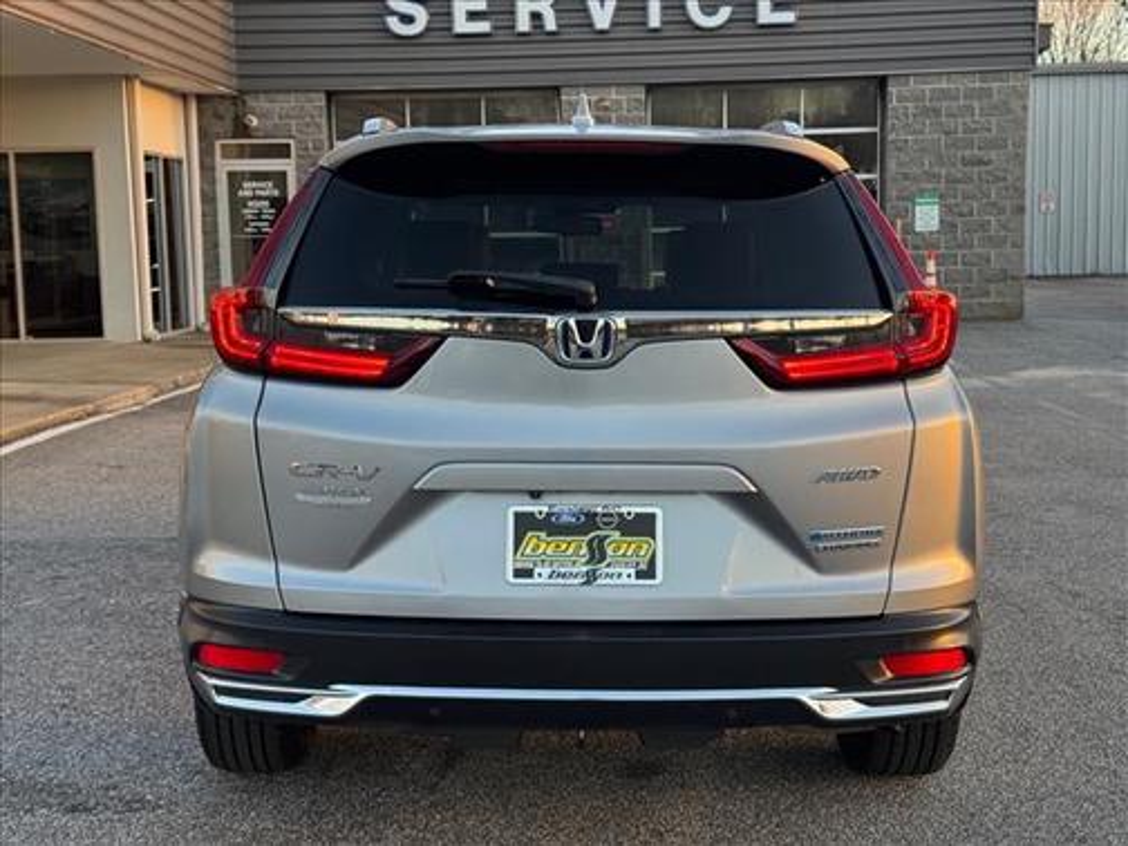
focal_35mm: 48
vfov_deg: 30.3
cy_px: 423
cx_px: 564
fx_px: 1564
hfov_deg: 39.7
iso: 64
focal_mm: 6.76
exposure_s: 1/177
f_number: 1.78
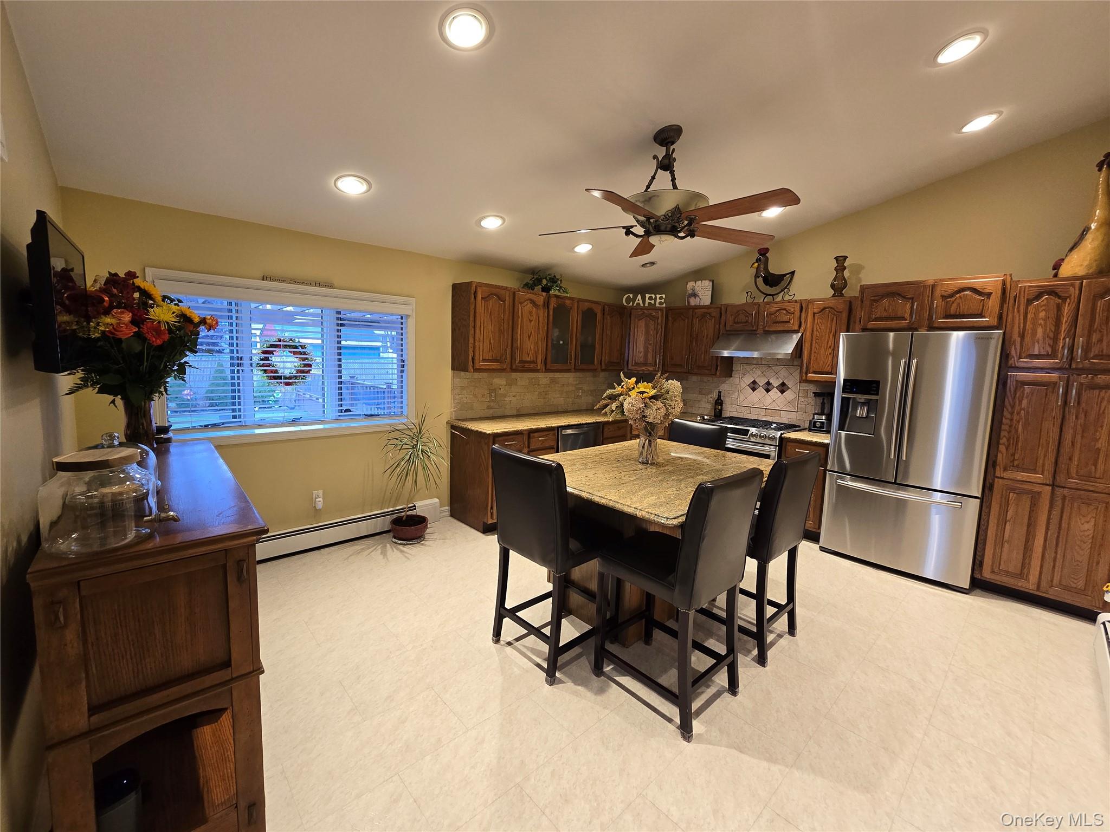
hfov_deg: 106.2
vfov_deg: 89.9
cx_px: 555
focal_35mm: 13
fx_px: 417
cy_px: 416
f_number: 2.2
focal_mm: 2.2
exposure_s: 1/60
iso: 160
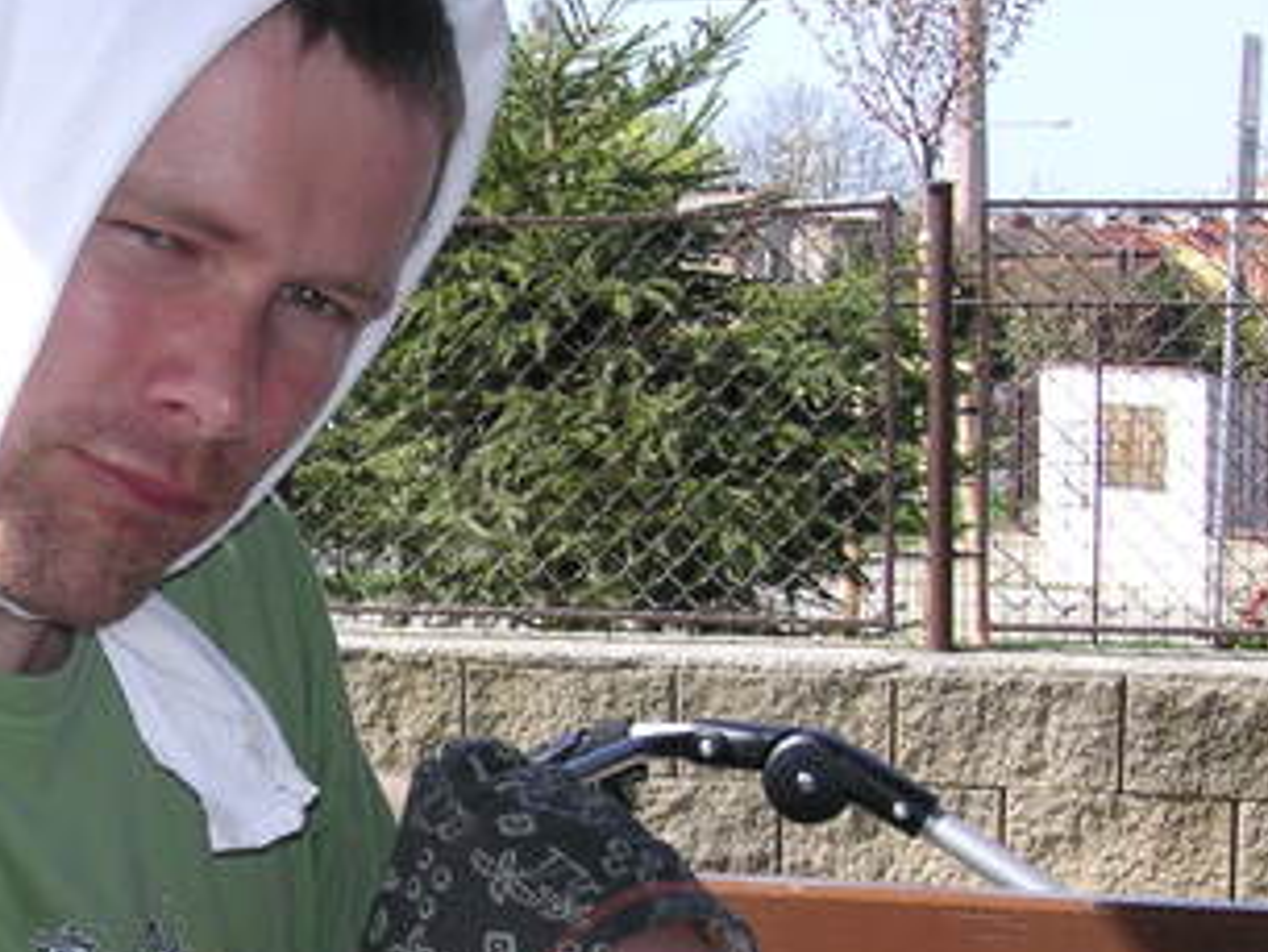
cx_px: 29
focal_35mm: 97
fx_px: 3555
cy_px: 765
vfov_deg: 15.2
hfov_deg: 19.7
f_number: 2.8
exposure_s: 1/750
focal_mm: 6.1
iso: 50
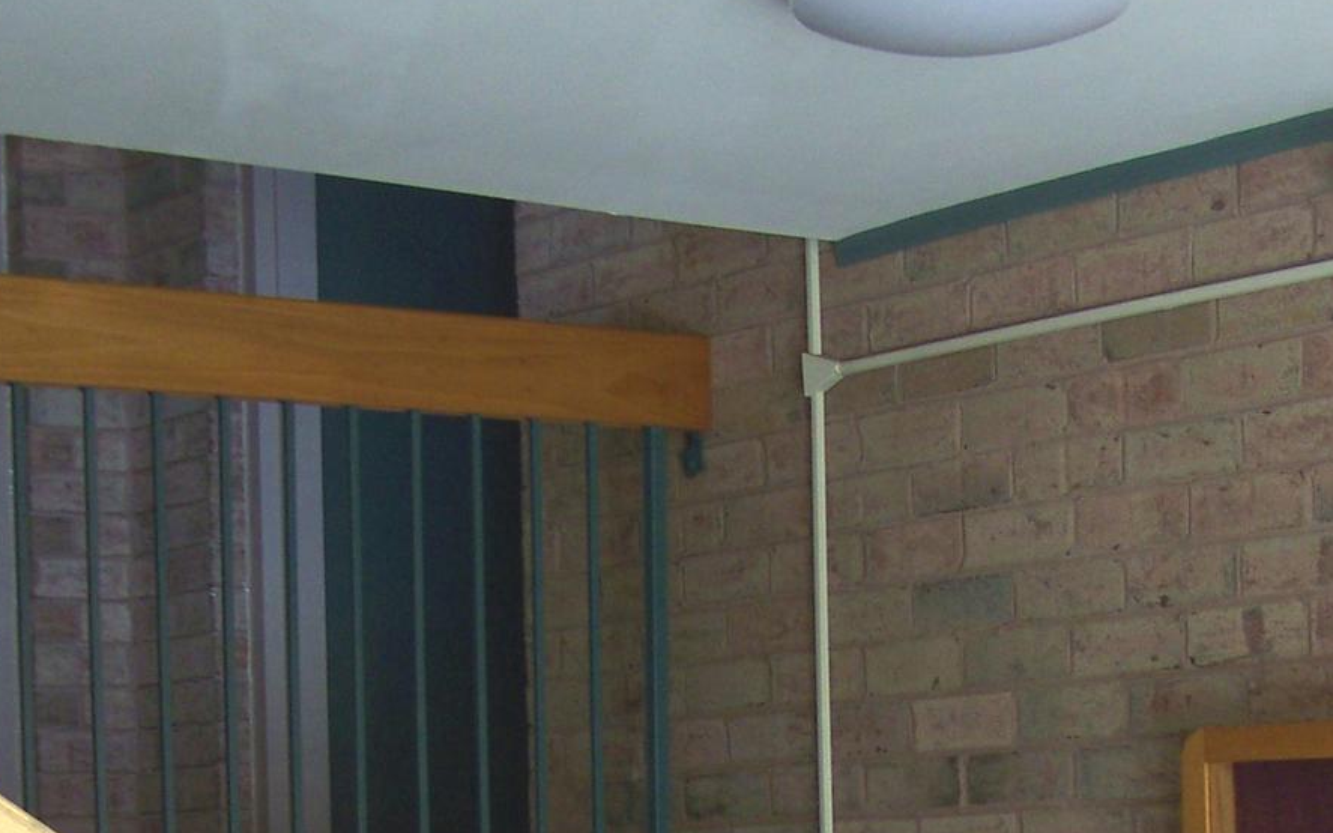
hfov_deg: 22.3
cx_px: 819
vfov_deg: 13.5
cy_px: 1111
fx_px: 3378
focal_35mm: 93
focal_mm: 6.3
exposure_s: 1/60
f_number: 2.8
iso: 80
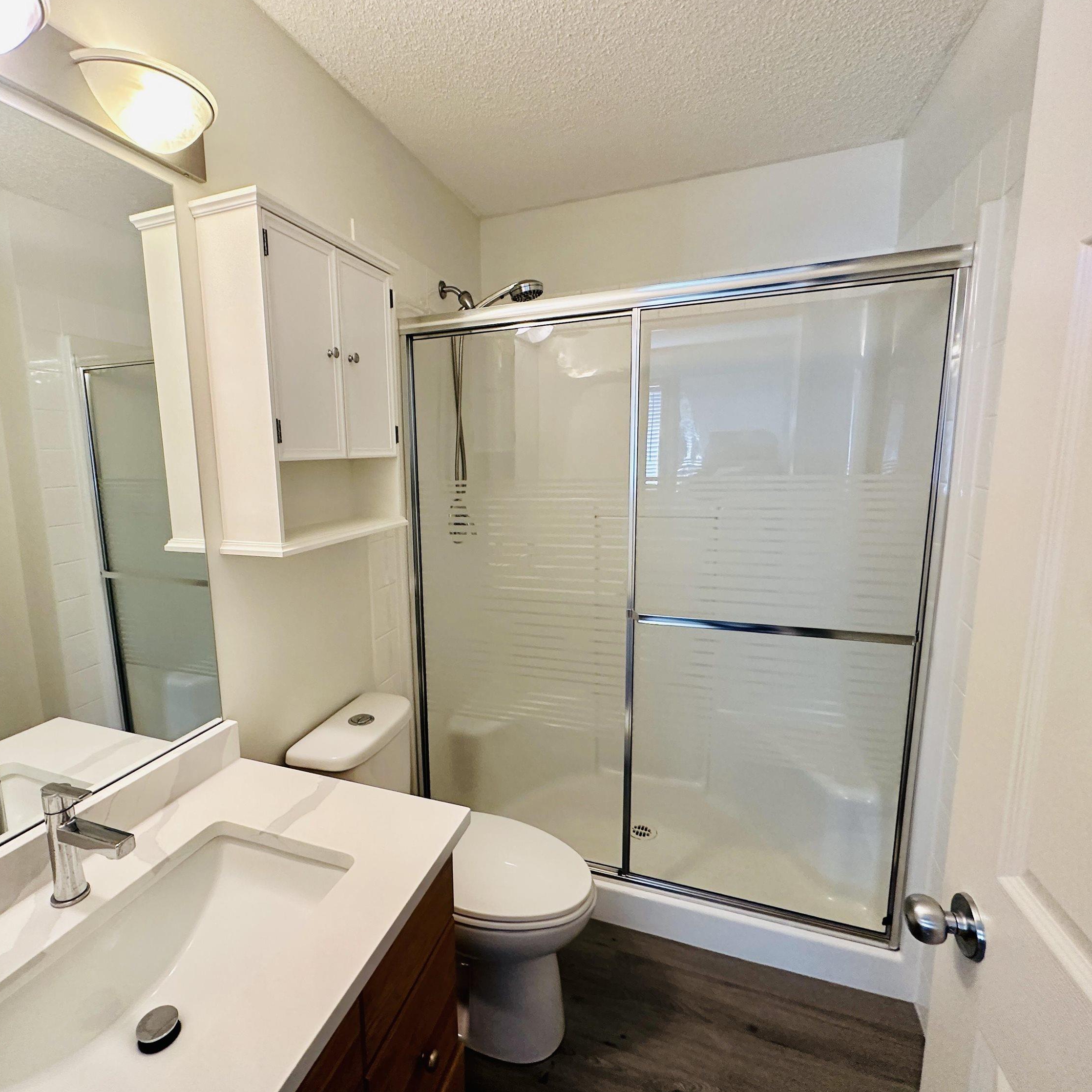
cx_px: 462
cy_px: 549
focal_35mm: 17
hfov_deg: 83.4
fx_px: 607
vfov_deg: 84.0
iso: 320
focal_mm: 2.22
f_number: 2.2
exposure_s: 1/120
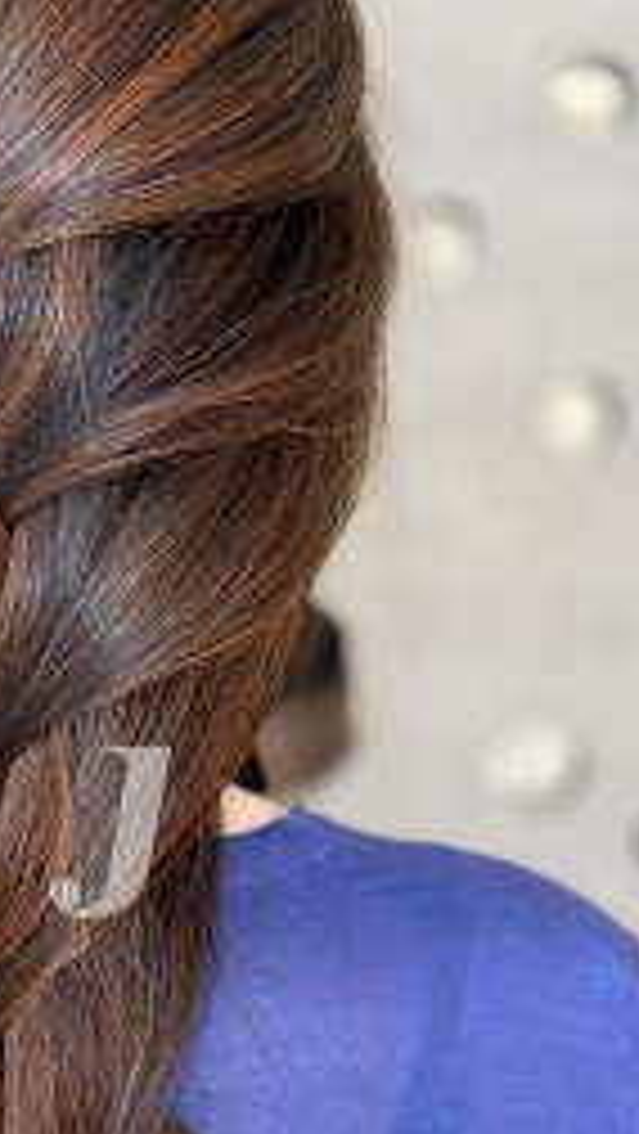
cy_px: 830
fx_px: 1805
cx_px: 108
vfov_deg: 34.3
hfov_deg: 19.8
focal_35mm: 60
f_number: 1.8
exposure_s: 1/50
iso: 125
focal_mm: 4.25
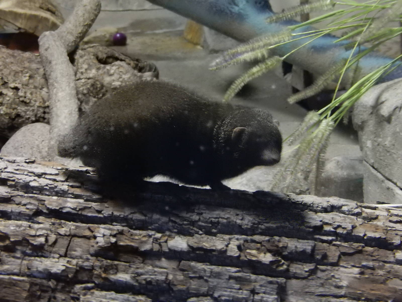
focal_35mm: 134
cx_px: 201
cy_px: 151
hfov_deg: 14.7
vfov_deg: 11.1
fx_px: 1556
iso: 1600
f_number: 5.6
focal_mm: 24.1
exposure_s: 1/15
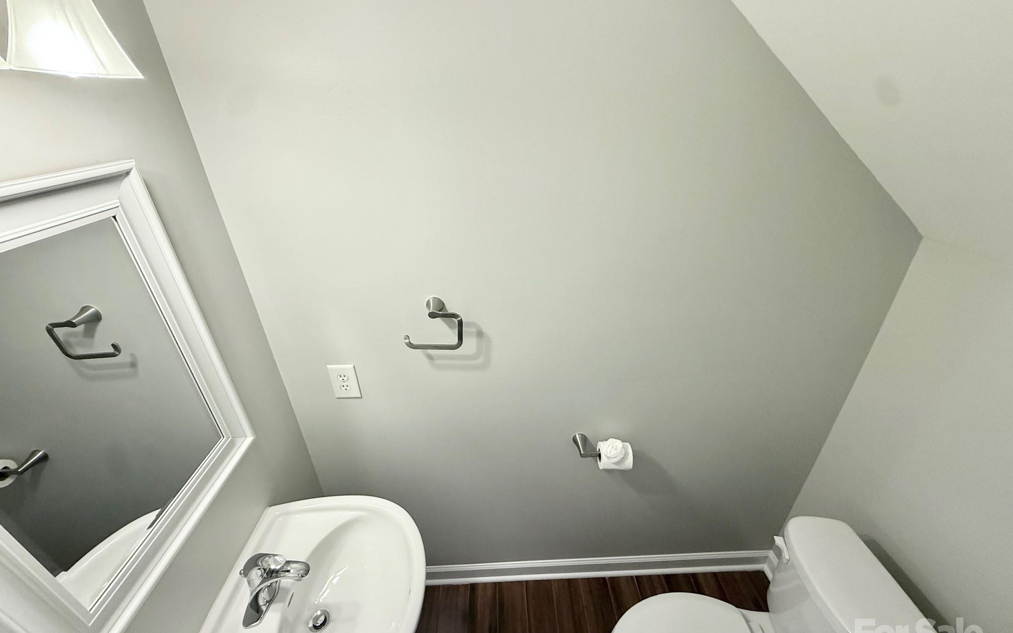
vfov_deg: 74.8
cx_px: 508
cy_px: 328
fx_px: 414
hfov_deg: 101.5
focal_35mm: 15
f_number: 2.2
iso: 200
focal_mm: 2.22
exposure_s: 1/120
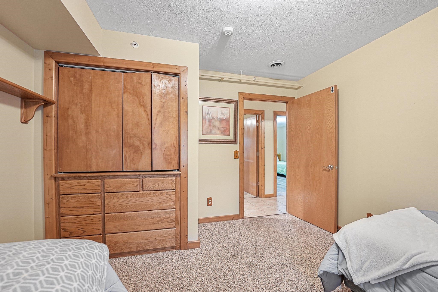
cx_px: 219
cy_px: 146
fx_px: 170
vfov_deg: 81.3
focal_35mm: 14
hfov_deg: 104.2
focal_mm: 14
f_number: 3.2
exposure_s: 1/25
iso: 2500
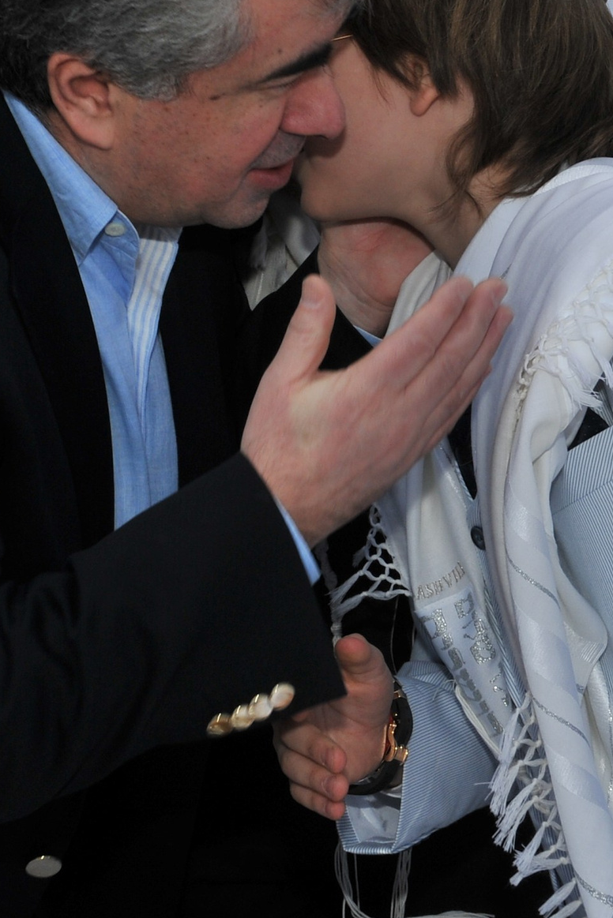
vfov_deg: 18.5
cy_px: 253
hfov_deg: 12.5
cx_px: 280
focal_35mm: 110
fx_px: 2808
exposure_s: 1/320
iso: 500
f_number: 22
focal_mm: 50
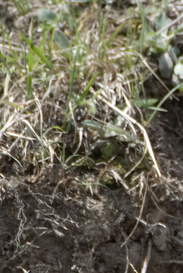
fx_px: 20280
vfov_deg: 0.8
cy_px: 399
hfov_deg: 0.5
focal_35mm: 2665
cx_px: 322
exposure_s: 1/400
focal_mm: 600
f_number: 8
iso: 200
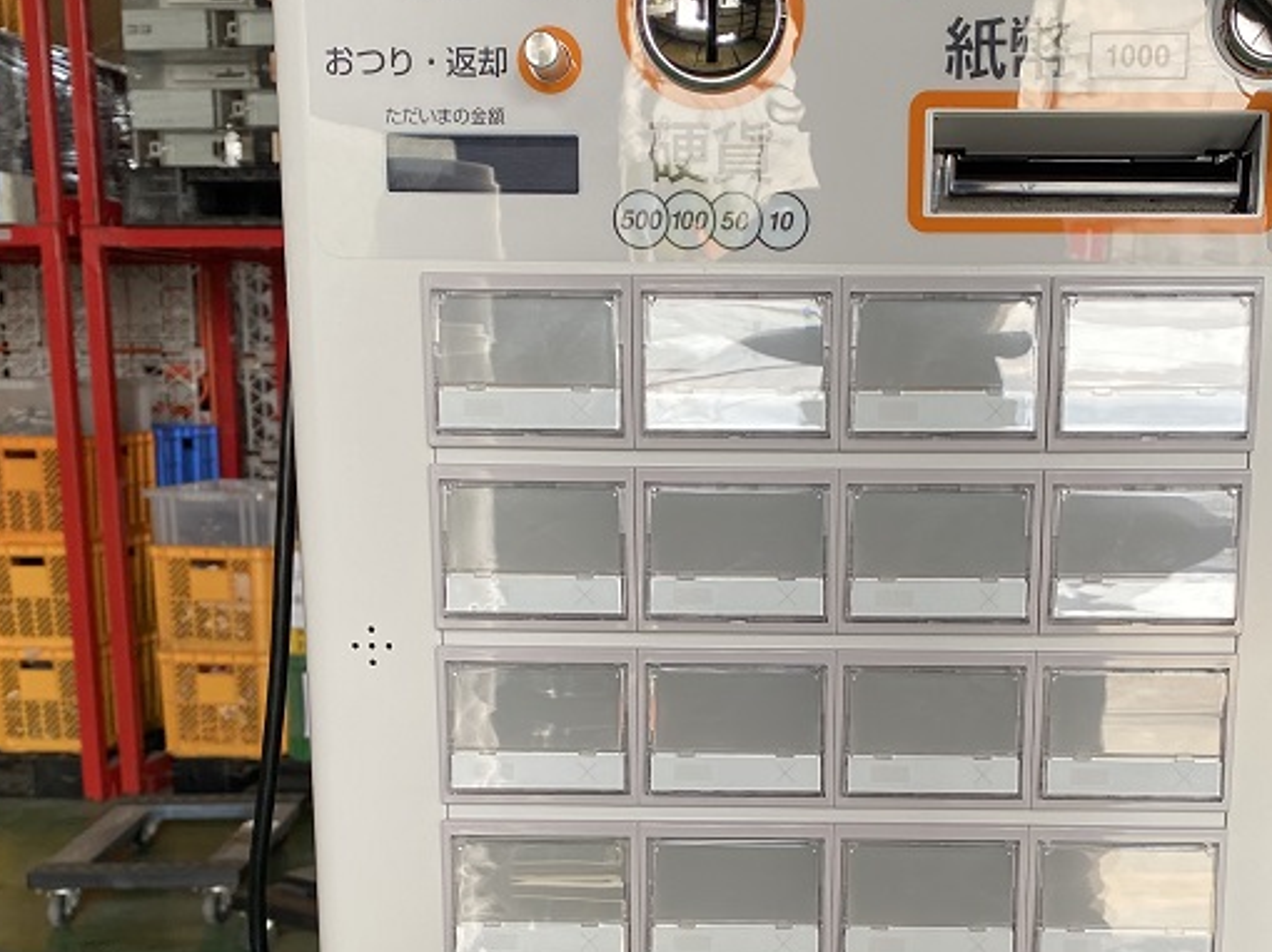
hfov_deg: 38.0
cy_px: 779
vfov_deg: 28.4
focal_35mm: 50
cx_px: 786
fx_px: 1836
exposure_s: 1/121
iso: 64
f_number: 1.8
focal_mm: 4.25
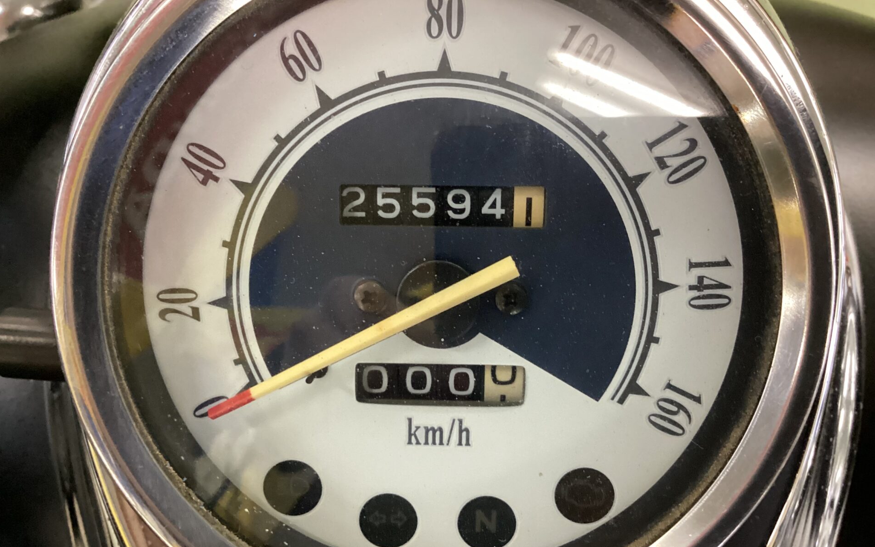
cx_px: 437
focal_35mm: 33
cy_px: 315
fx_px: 787
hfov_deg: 58.1
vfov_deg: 38.2
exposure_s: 1/40
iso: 400
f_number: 2.4
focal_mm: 3.3
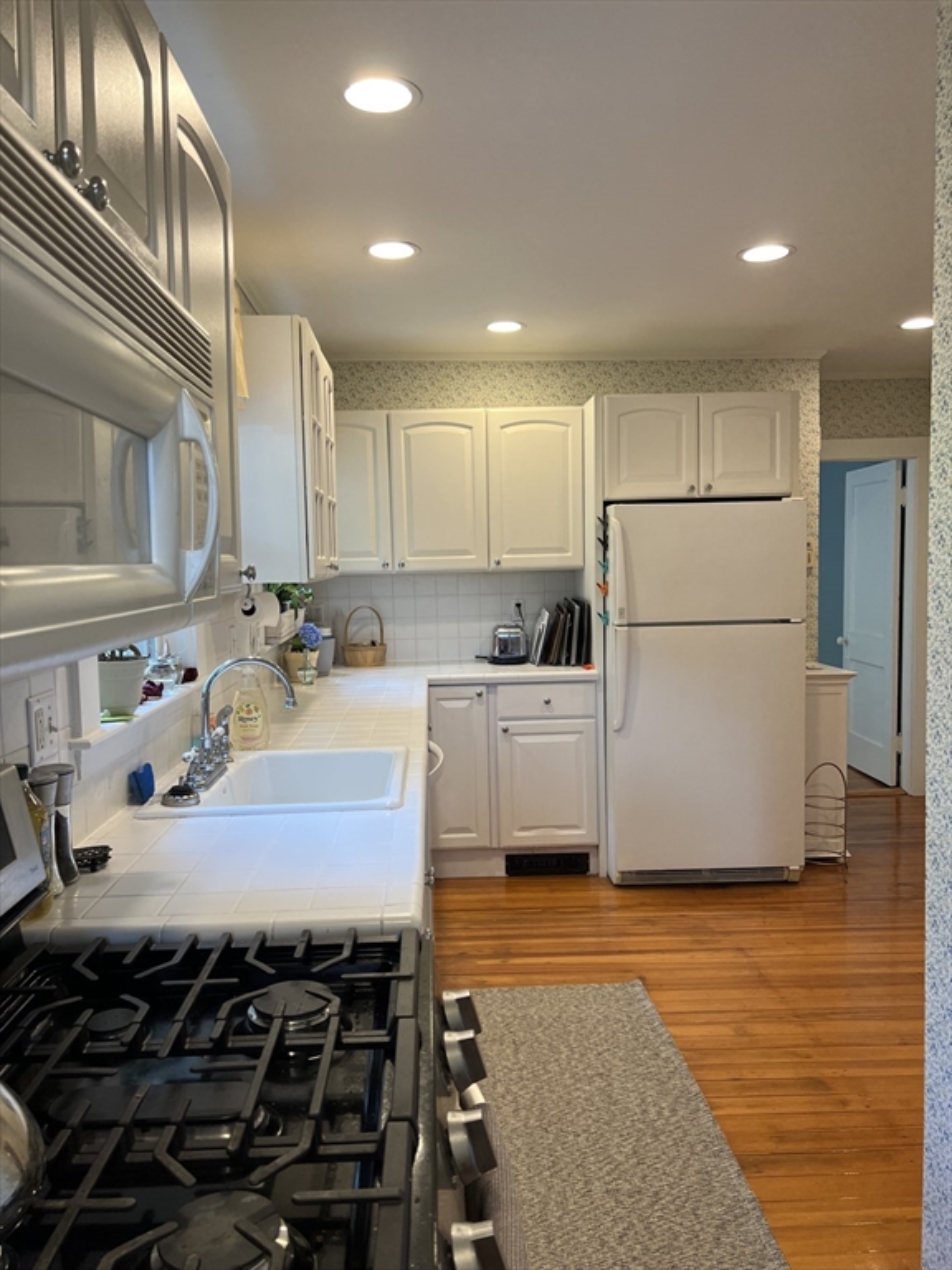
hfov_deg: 53.1
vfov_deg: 67.3
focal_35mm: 26
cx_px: 476
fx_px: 953
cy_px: 635
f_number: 1.5
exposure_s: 1/120
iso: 64
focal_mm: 5.7
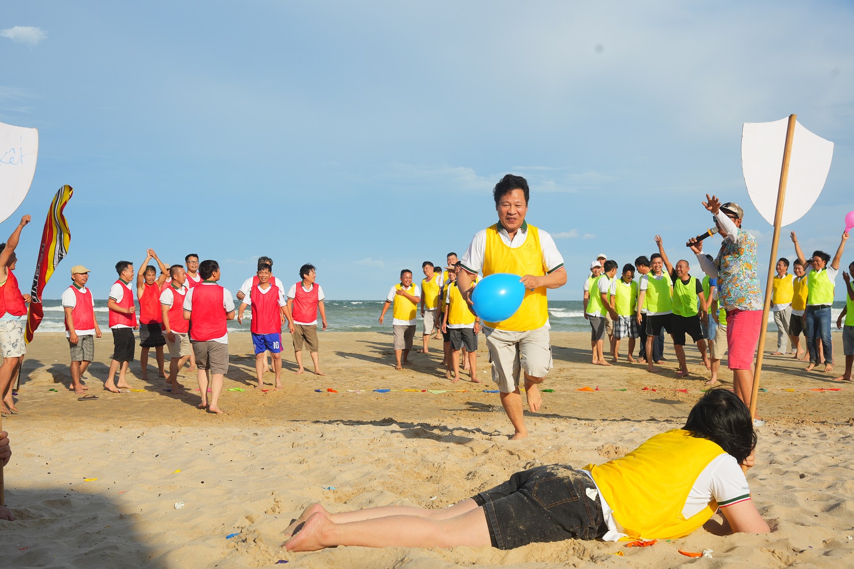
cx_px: 427
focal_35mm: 42
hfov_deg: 46.6
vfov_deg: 32.0
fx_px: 992
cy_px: 284
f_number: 8
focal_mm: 41.8
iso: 160
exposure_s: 1/640
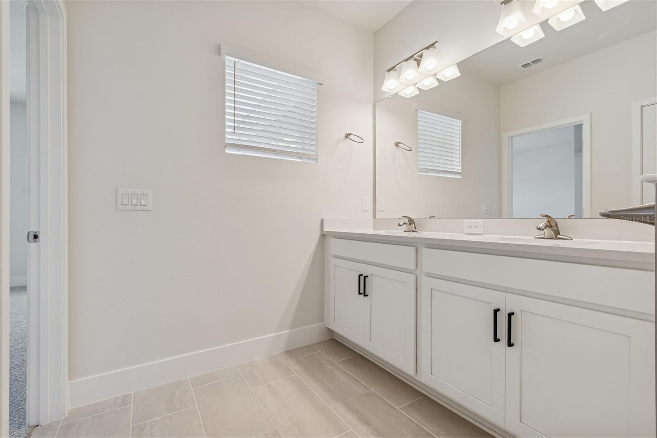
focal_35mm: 15
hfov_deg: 100.4
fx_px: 274
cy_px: 219
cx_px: 328
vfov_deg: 77.3
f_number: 7.1
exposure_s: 1/20
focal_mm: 10
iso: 100
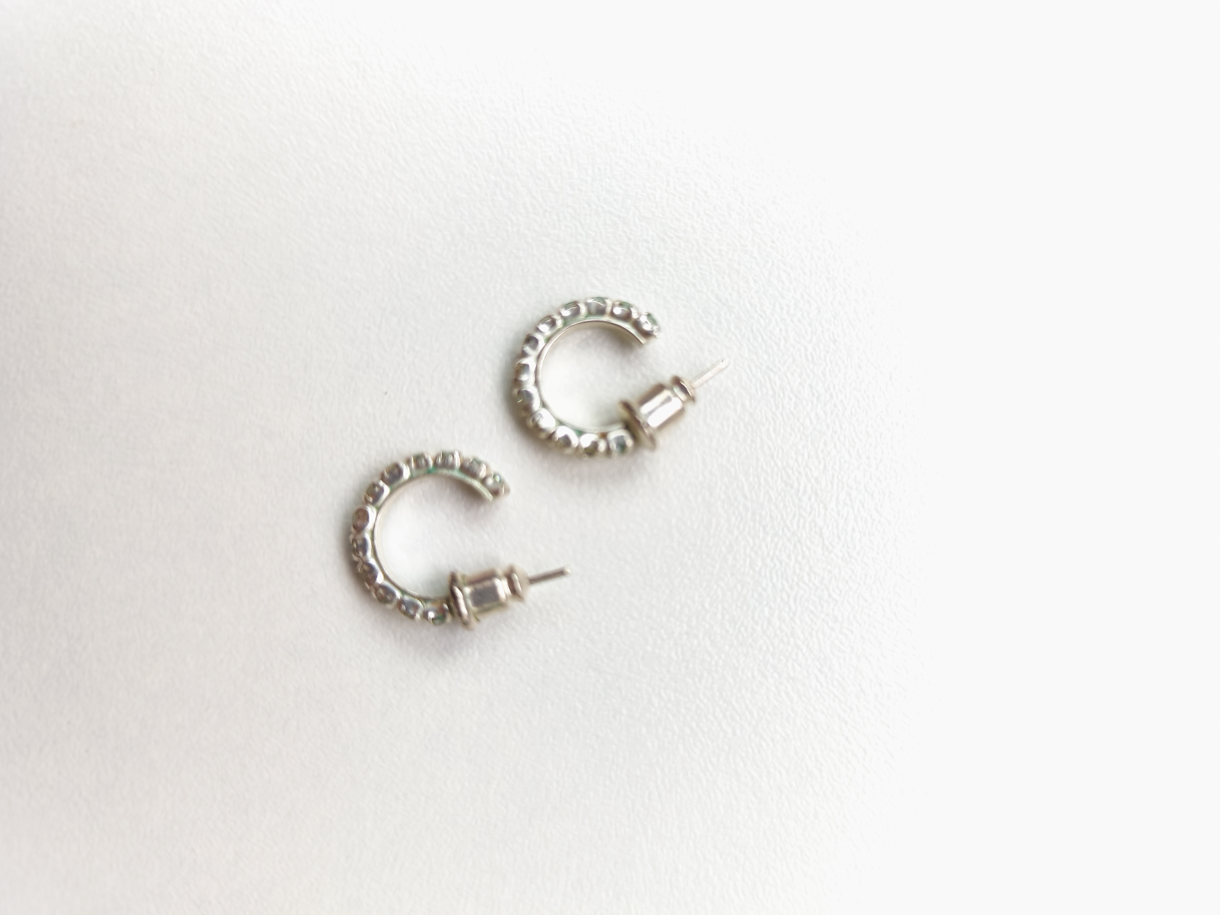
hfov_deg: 73.9
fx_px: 811
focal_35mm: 23
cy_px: 458
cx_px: 610
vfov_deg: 58.9
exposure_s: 1/25
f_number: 1.65
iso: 50
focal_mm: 6.14
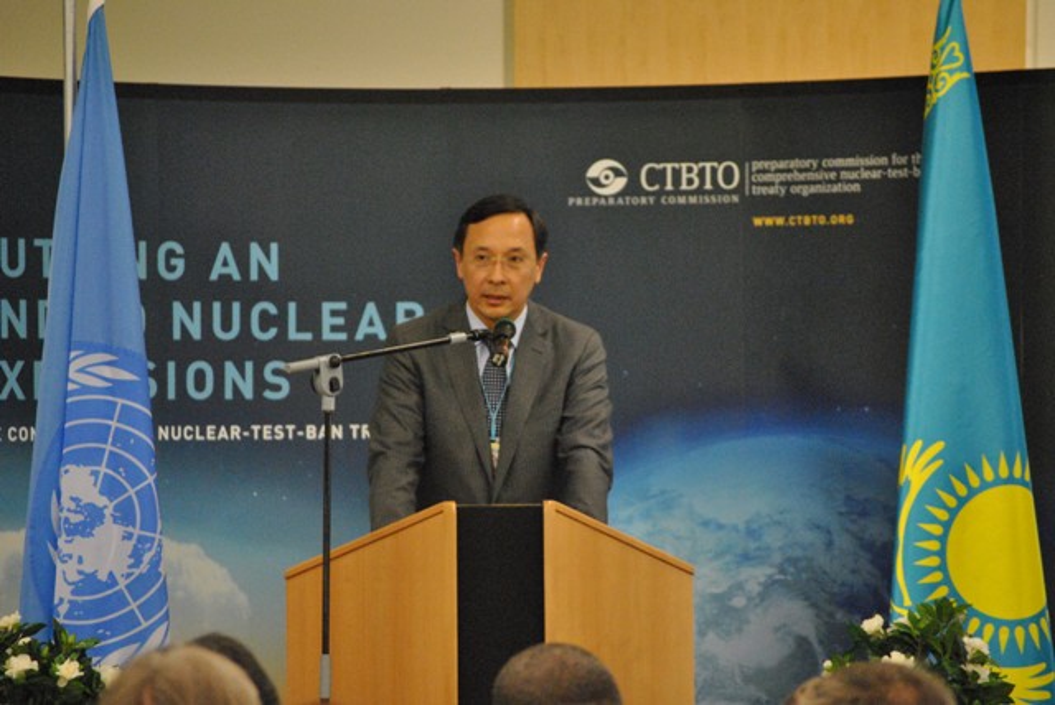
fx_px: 5940
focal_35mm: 202
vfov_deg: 6.8
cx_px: 528
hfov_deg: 10.2
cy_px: 352
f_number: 5
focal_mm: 135
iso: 1600
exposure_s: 1/20
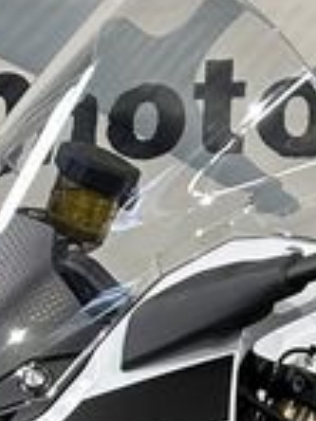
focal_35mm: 291
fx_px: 3542
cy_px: 833
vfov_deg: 6.6
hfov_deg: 5.1
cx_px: 329
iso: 100
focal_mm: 6.86
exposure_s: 1/50
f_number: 1.78
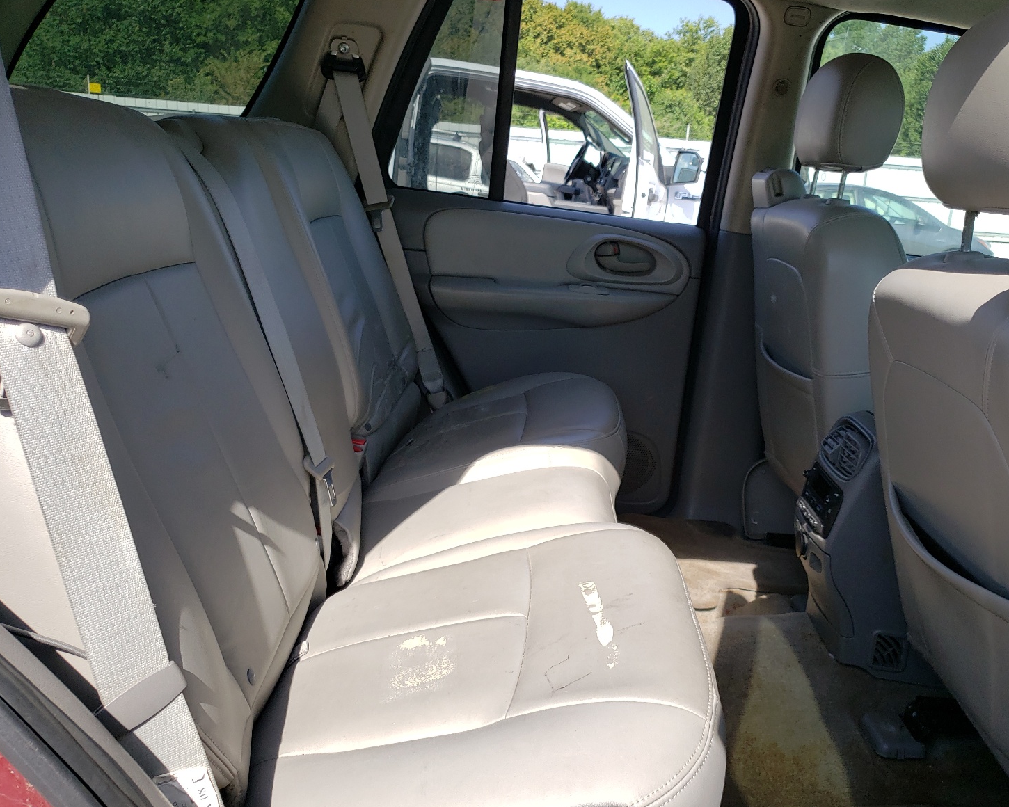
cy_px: 393
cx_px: 531
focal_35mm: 28
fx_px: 836
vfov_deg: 51.5
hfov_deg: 62.2
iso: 50
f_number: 1.5
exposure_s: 1/1250
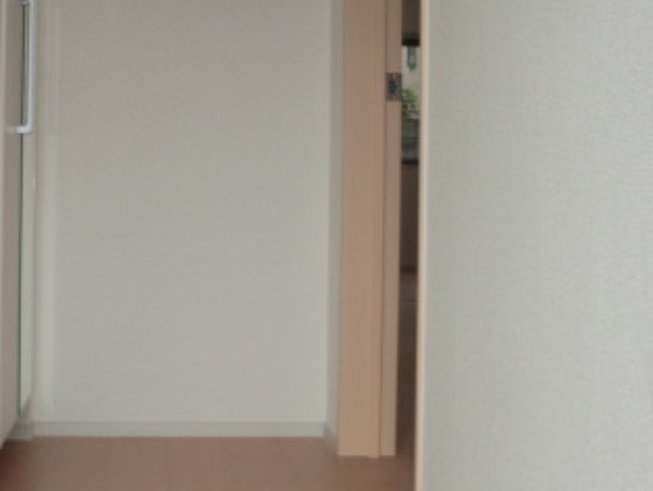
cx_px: 189
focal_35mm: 55
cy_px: 162
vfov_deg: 26.4
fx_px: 1038
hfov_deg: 34.4
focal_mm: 4.9
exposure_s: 1/160
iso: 50
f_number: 3.2
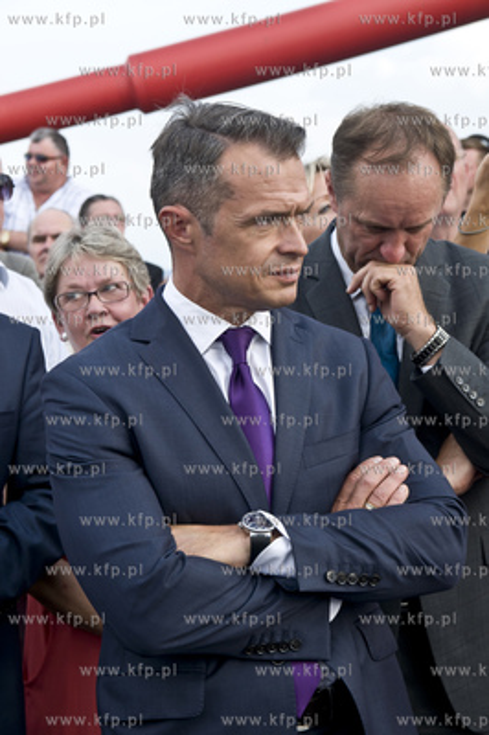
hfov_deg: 18.2
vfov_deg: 27.0
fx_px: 1531
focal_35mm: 75
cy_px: 368
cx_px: 244
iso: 250
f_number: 5
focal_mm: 50
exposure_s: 1/250
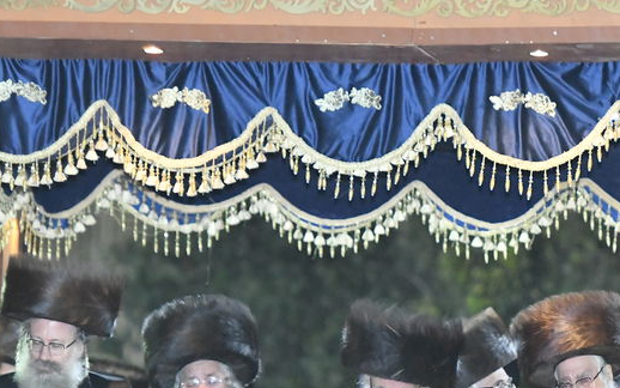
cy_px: 415
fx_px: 7217
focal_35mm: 427
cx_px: 516
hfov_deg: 4.9
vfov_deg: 3.1
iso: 3200
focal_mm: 155
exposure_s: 1/125
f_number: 4.5
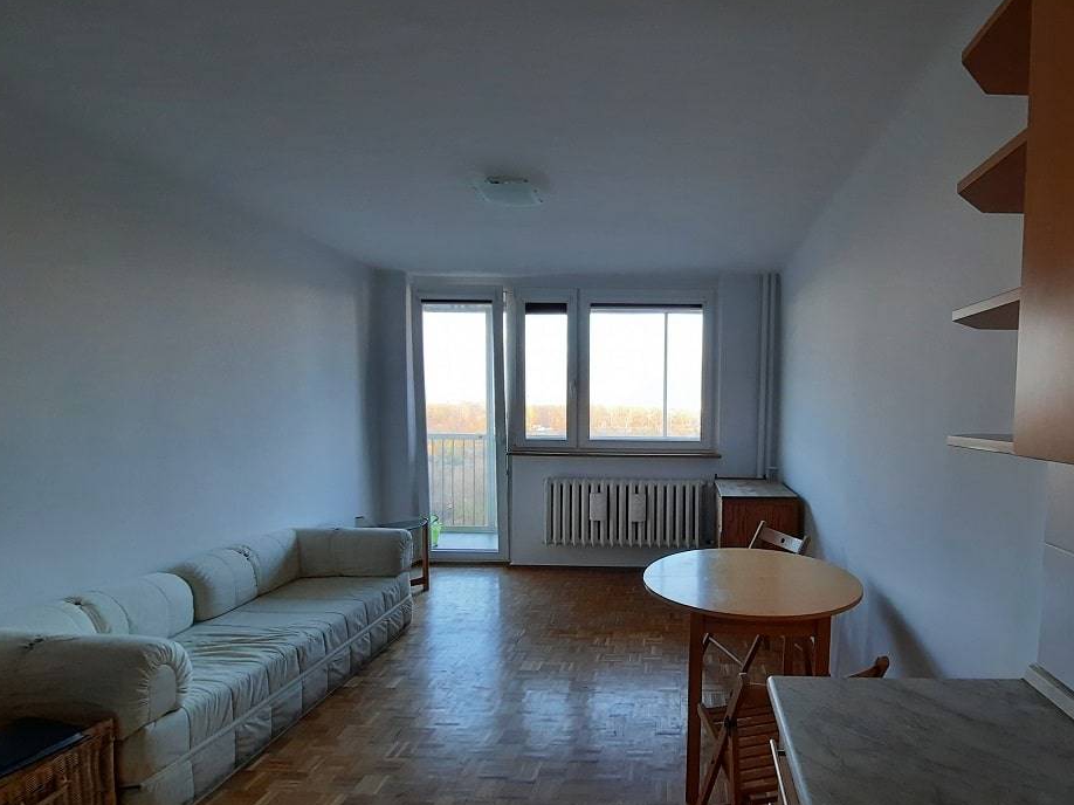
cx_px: 672
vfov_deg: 74.5
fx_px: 527
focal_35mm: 17
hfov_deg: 89.2
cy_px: 439
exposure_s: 1/33
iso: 200
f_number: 2.2
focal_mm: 1.74
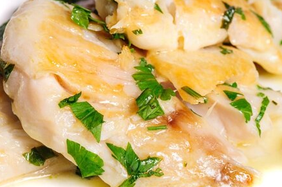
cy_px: 86
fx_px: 1502
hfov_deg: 10.7
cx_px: 131
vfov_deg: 7.1
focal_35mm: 192
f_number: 16
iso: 160
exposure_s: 1/200
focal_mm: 105
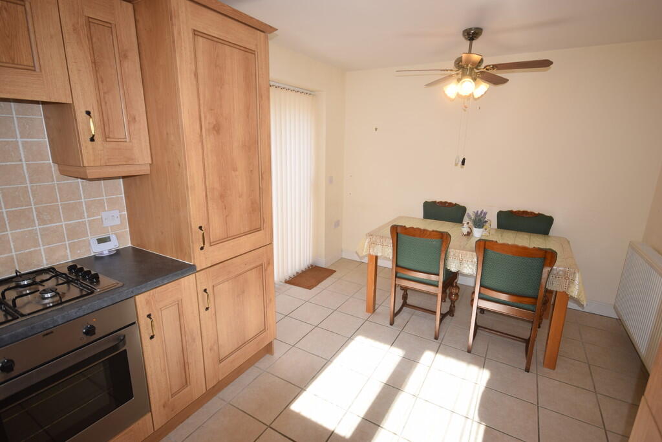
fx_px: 317
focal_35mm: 17
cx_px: 331
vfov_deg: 69.7
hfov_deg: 92.4
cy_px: 221
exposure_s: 1/125
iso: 160
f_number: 5.6
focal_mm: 11.5
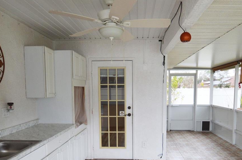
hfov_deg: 65.4
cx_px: 134
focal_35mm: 28
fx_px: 188
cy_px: 108
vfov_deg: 45.5
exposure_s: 1/125
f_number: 5.6
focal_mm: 10
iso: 400
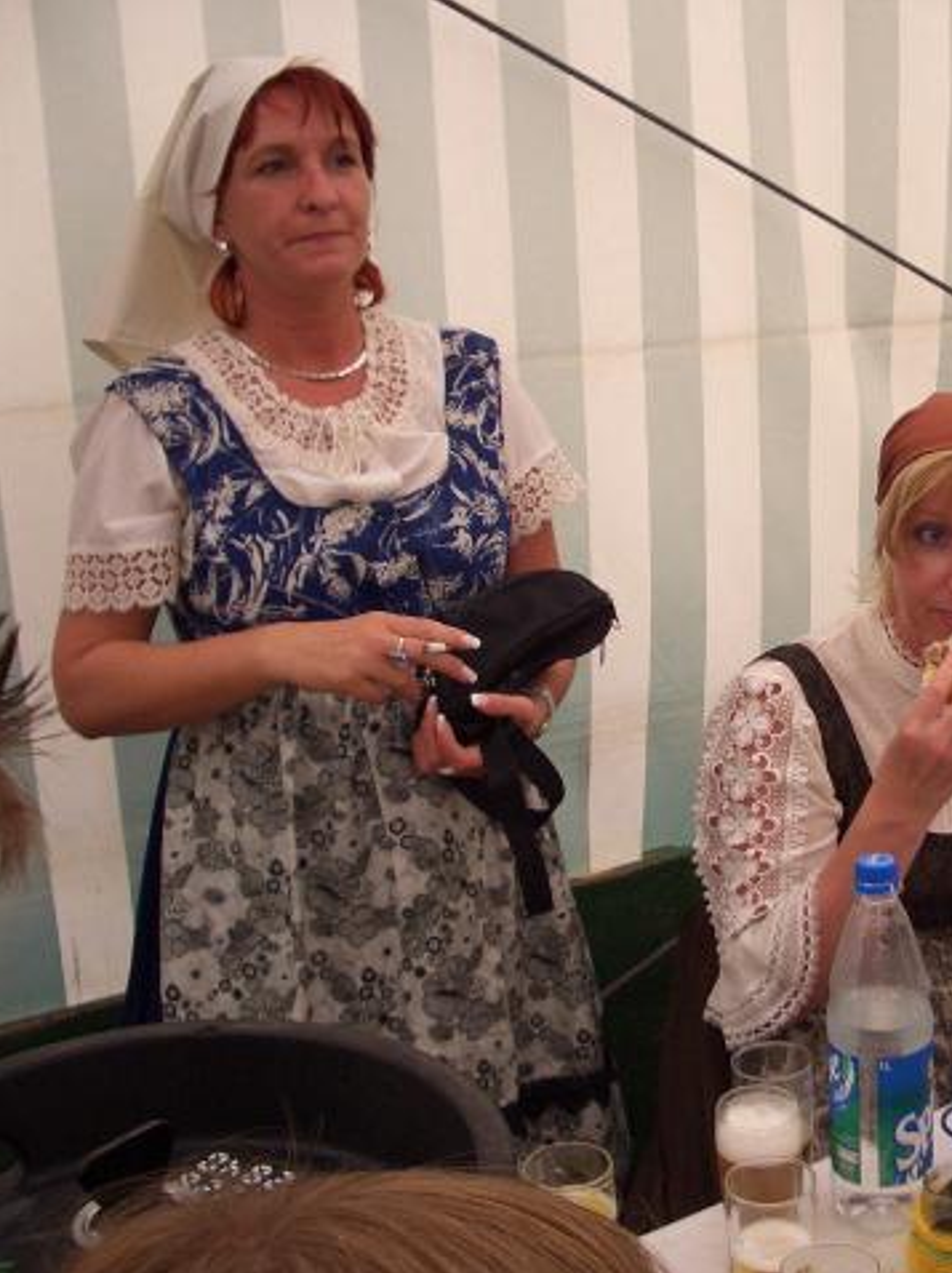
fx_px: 1726
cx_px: 765
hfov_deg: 30.1
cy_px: 638
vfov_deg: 40.5
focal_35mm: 47
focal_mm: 5.8
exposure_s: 1/160
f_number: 2.6
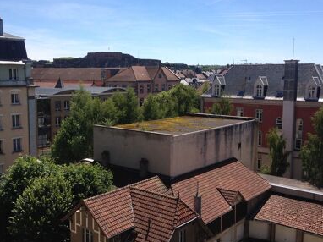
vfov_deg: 32.8
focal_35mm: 44
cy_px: 121
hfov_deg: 42.9
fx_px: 410
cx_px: 148
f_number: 2.4
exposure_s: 1/1493
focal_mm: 4.28
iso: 50
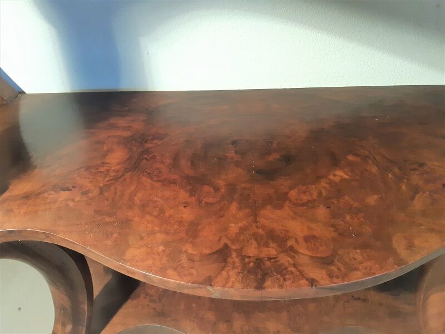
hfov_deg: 67.3
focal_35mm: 26
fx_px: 334
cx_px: 222
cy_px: 167
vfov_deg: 53.1
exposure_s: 1/50
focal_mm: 3.93
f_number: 1.7
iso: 160
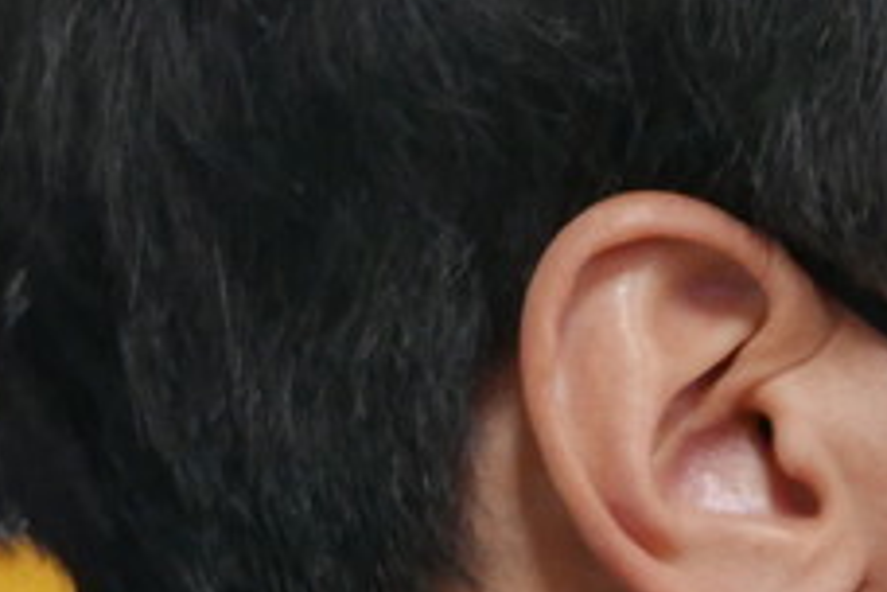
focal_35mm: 219
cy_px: 674
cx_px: 1560
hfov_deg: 9.0
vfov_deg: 6.2
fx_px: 5395
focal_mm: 23.6
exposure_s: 1/100
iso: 1250
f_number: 2.8
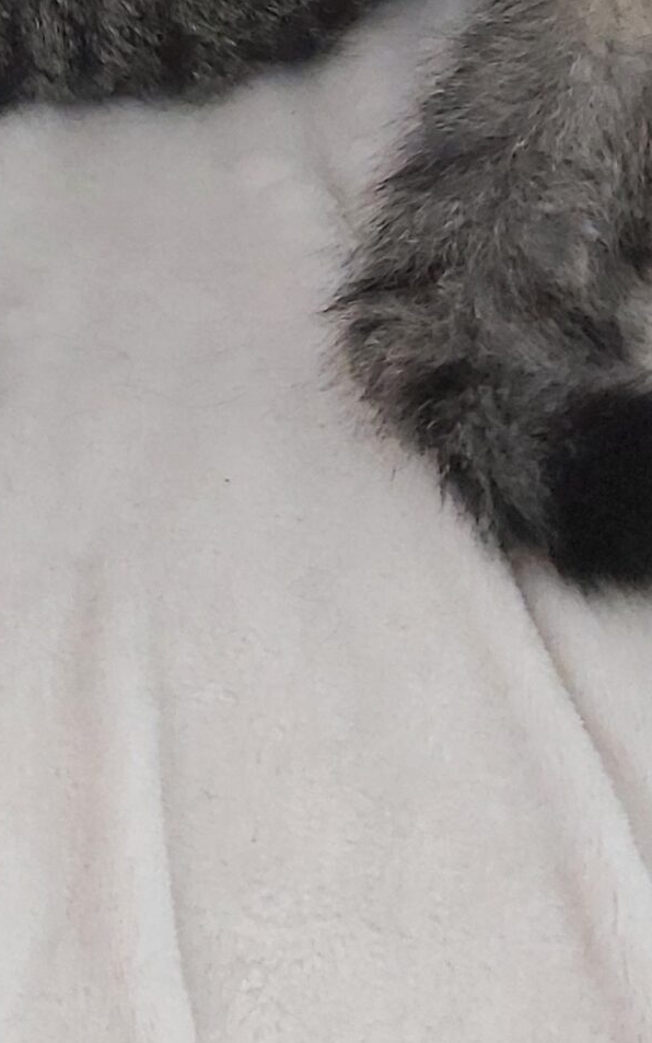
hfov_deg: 17.2
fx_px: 2103
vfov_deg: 24.7
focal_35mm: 74
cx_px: -13
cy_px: -266
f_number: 1.7
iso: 500
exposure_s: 1/24
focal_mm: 3.92
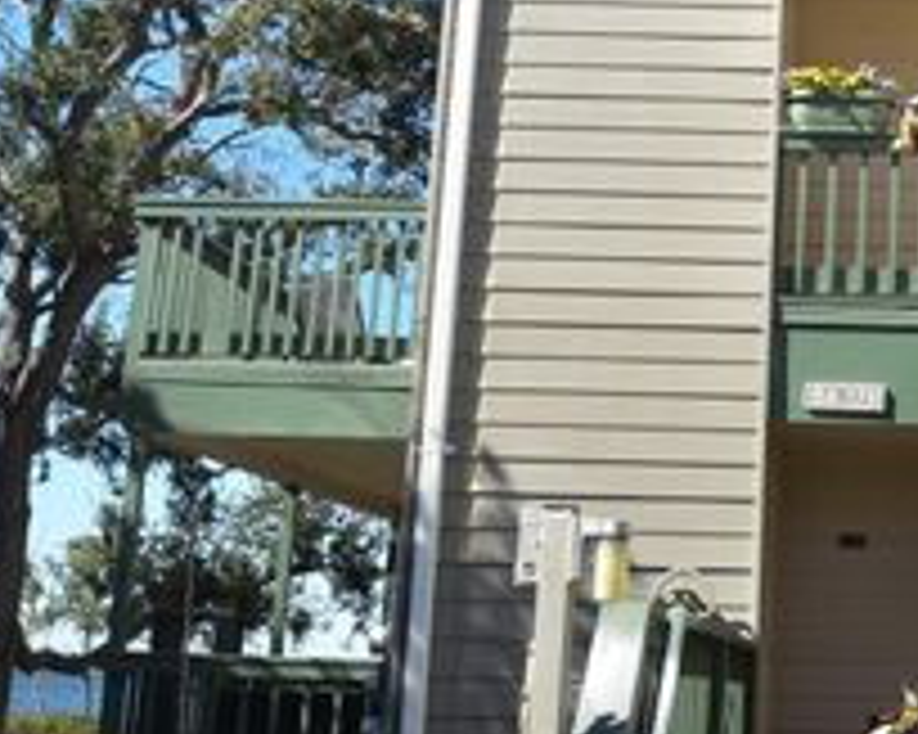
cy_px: 162
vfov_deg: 21.9
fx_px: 1874
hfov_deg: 25.7
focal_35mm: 69
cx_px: 976
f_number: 11
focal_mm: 20
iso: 400
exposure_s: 1/500
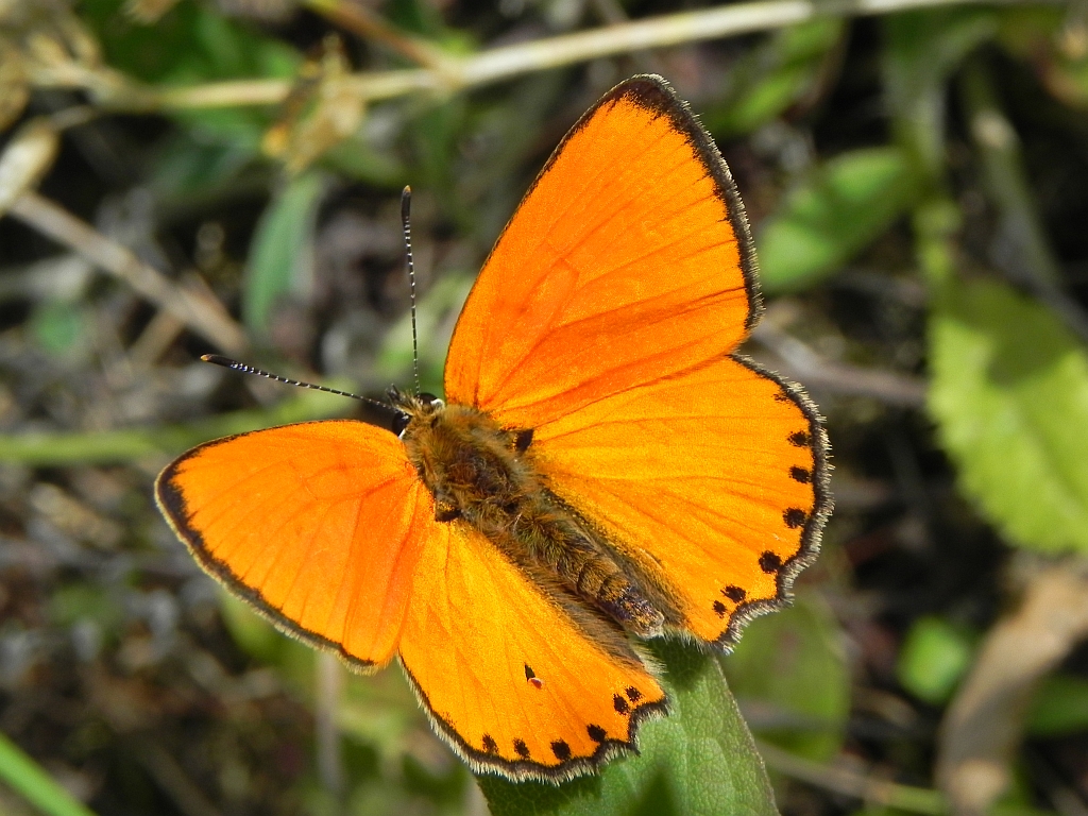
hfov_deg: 18.7
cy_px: 408
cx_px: 544
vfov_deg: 14.1
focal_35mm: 105
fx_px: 3300
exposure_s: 1/380
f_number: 7.1
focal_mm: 18.8
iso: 160
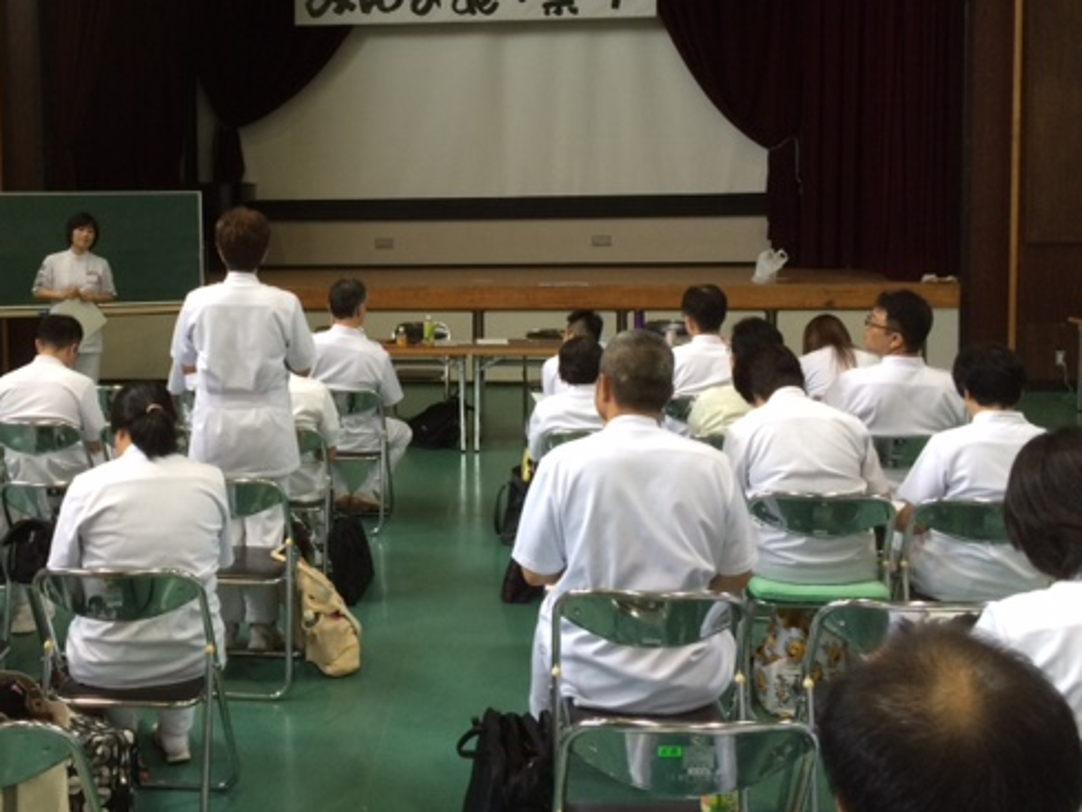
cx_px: 375
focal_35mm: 38
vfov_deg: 37.4
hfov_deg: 48.3
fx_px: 1188
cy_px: 286
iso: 50
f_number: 2.2
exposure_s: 1/30
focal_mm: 4.15
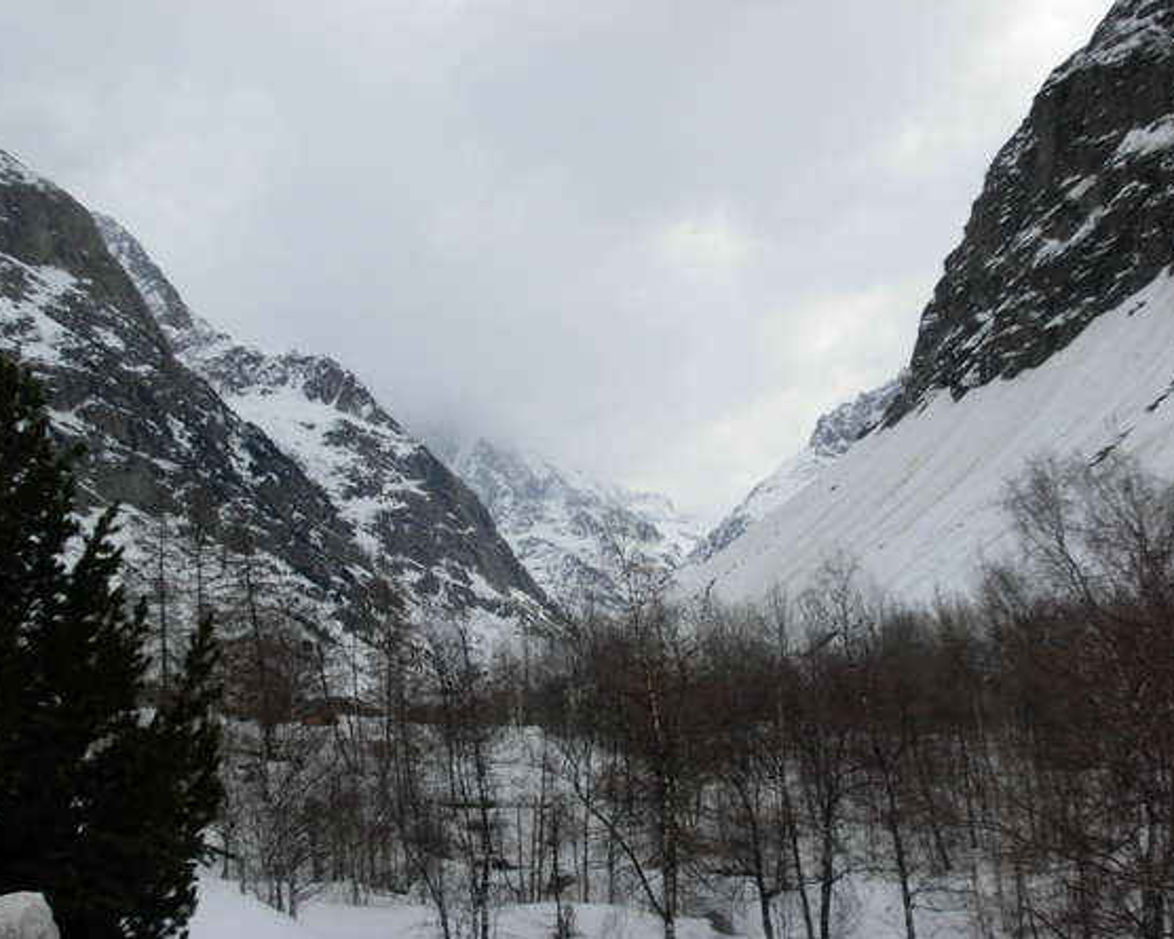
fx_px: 1390
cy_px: 473
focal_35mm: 40
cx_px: 587
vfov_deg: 37.3
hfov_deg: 45.8
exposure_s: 1/1024
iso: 79
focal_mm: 6.3
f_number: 4.9
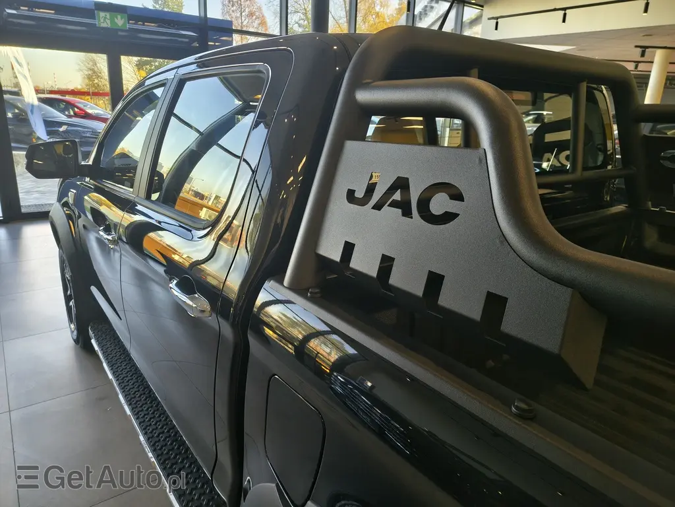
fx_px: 468
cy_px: 254
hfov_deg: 71.6
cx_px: 338
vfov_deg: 56.8
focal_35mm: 24
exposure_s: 1/83.3
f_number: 1.8
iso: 438
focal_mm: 5.56
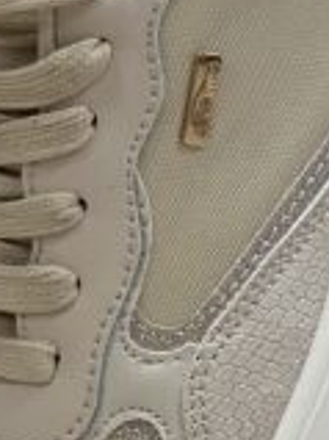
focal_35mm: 242
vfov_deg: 8.2
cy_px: 141
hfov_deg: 6.1
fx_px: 3071
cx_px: -50
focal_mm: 6.86
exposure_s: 1/100
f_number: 1.78
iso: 160
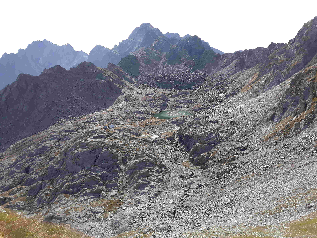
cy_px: 119
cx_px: 158
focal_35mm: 27
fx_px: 247
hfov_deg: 65.3
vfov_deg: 51.4
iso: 40
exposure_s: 1/1172
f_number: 1.7
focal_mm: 3.71
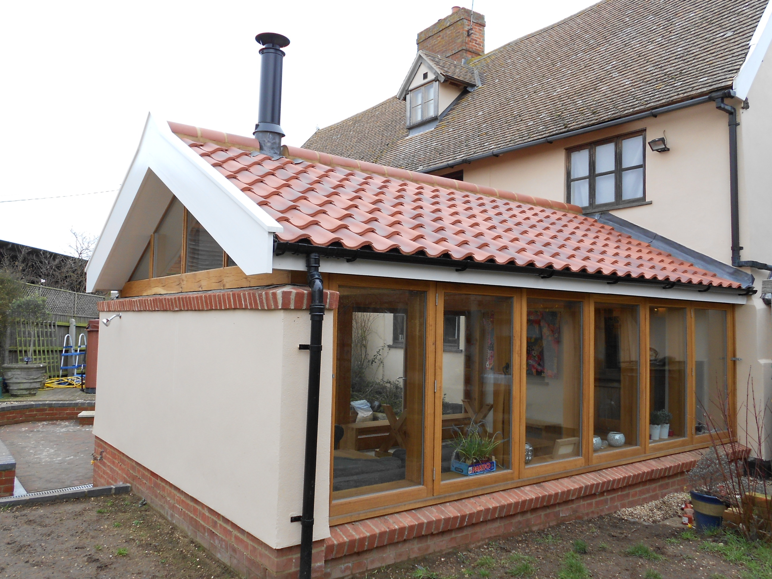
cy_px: 290
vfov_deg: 48.2
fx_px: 647
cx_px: 386
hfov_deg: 61.7
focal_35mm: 29
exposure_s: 1/60
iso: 80
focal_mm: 5.1
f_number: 3.4
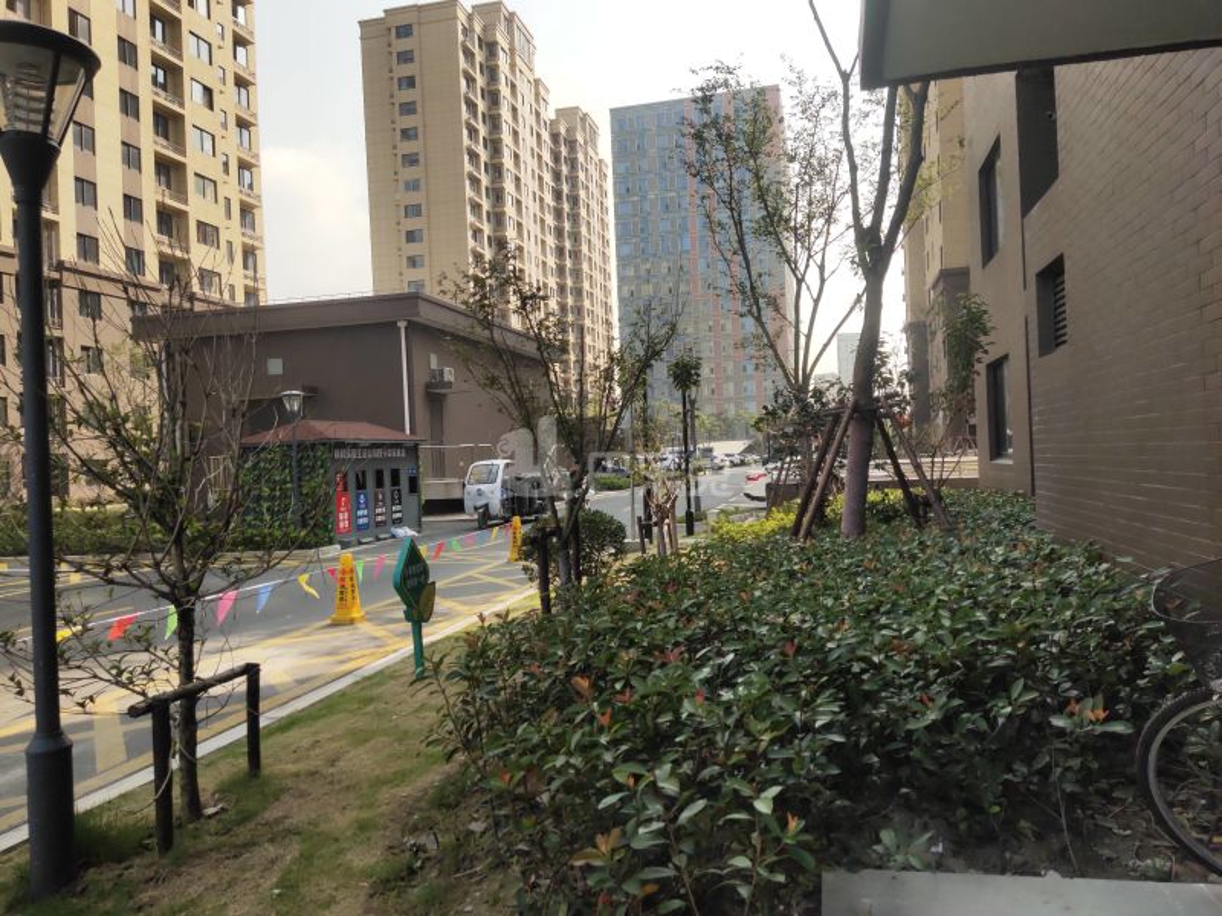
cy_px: 458
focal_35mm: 36
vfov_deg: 39.7
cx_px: 611
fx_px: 1271
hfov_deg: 51.4
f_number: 1.79
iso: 50
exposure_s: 1/1083
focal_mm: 4.74
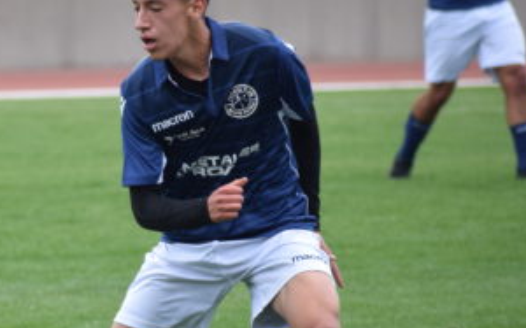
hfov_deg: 3.3
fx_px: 8981
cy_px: 223
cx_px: -124
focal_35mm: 627
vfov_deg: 2.1
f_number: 5.6
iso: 400
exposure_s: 1/1250
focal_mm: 160
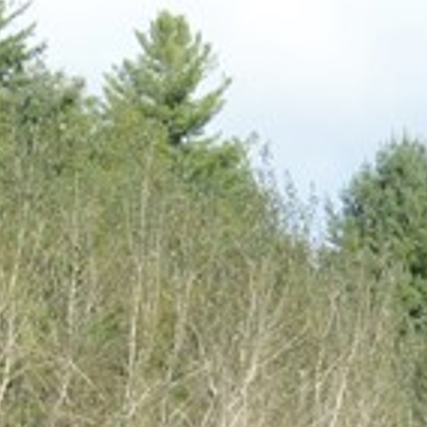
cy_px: 911
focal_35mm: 224
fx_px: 3130
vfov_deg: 7.4
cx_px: -588
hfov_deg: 7.3
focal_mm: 23
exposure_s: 1/200
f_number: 7.1
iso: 100
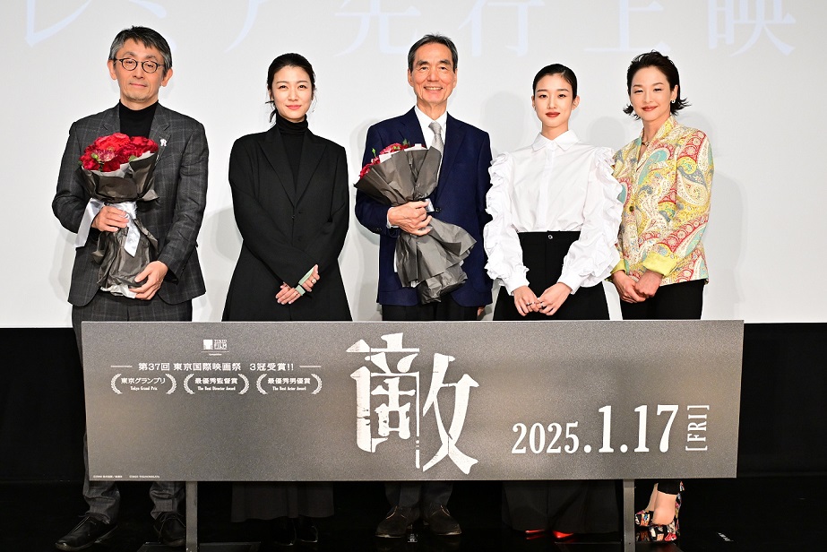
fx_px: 965
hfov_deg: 46.4
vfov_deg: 31.9
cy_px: 276
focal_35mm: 42
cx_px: 414
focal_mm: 28.5
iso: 1600
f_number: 4.5
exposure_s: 1/200
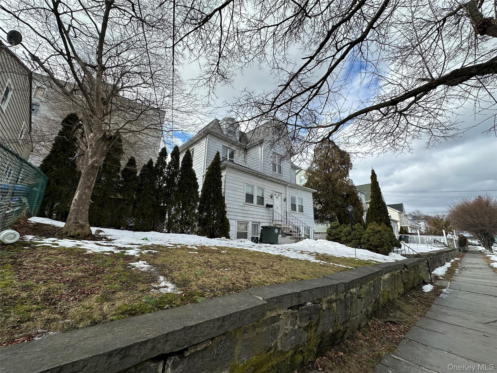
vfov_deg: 85.7
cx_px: 248
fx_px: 201
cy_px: 186
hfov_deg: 102.1
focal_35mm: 14
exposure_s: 1/1082
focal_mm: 2.22
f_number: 2.2
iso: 40
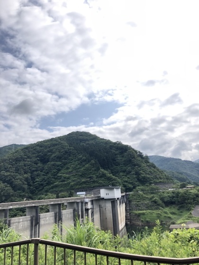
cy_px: 132
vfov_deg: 63.4
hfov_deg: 49.7
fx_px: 215
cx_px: 100
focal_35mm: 28
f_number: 1.8
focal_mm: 3.99
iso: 20
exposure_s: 1/649
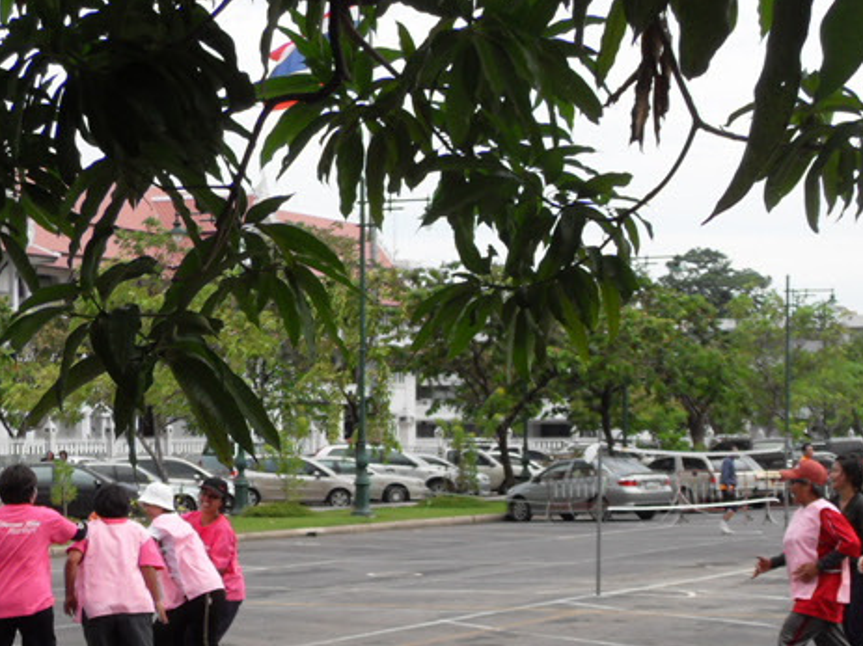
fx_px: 2368
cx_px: 485
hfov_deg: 20.6
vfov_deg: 15.4
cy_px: 549
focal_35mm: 95
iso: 80
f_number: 4
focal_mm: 11.8
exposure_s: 1/500
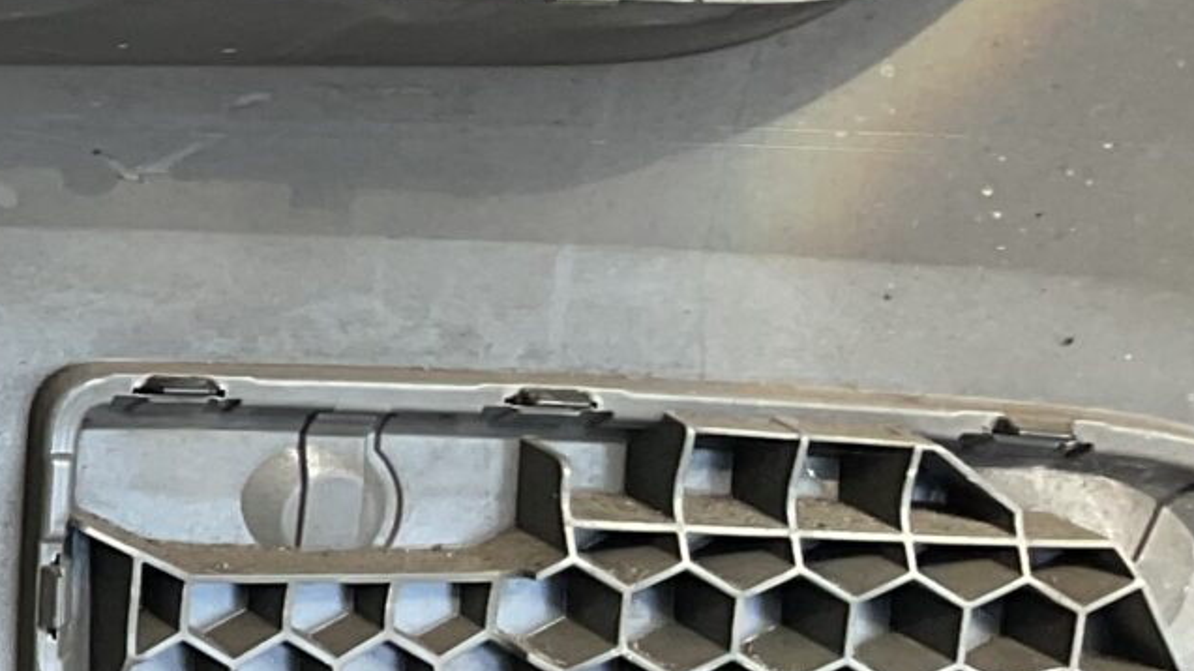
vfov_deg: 9.5
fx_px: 4020
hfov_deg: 14.2
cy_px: 274
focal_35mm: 127
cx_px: -1196
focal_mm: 3
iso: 16
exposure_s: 1/122
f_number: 1.8
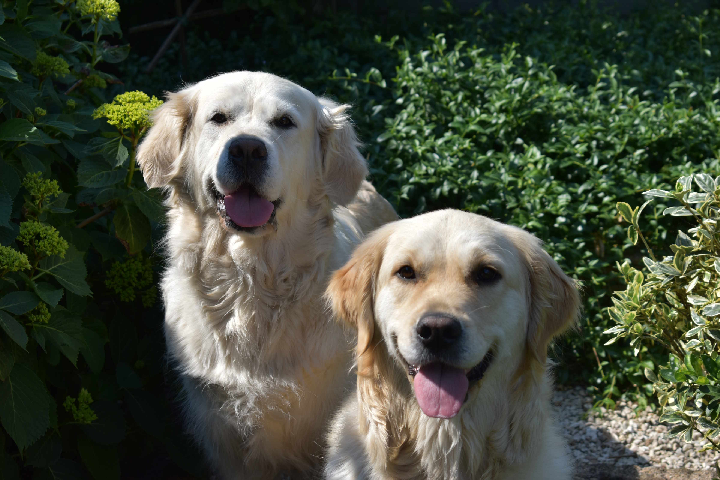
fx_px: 1650
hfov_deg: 24.6
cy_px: 240
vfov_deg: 16.6
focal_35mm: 82
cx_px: 360
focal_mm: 55
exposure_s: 1/500
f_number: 5.6
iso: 140
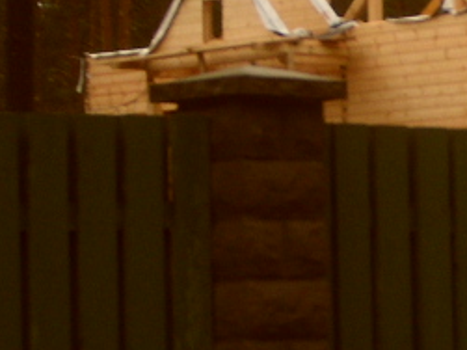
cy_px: 175
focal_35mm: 253
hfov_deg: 7.7
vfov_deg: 5.9
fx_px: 3412
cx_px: 752
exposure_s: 1/60
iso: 50
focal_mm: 10.36
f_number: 3.7
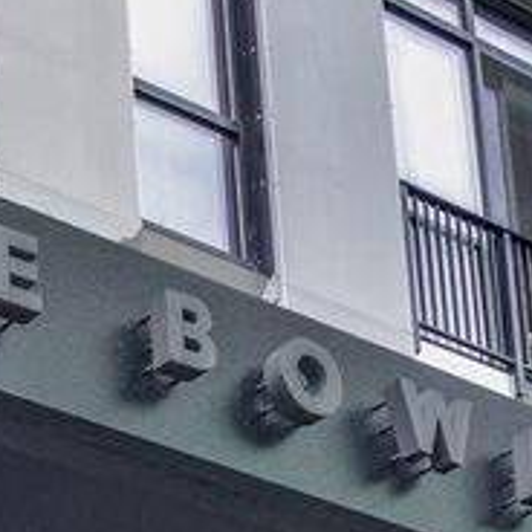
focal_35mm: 113
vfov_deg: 13.0
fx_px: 1965
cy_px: 1119
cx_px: -483
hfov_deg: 13.5
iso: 800
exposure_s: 1/30
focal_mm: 17
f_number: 8
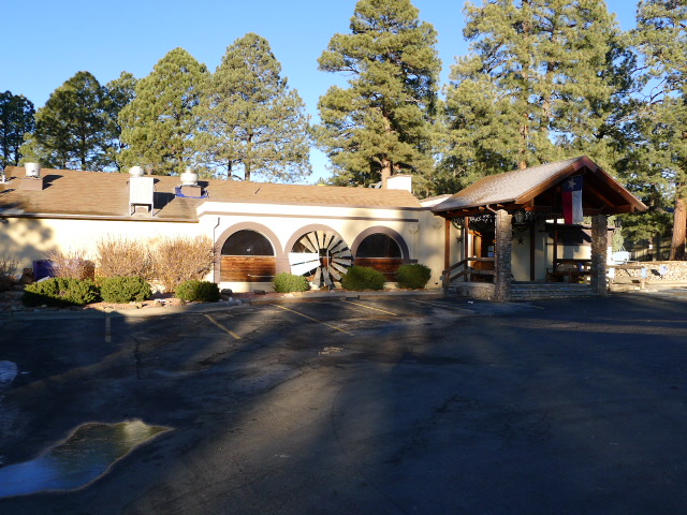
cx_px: 344
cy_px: 258
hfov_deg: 60.0
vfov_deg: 46.8
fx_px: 595
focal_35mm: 30
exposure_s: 1/400
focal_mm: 6.4
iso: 80
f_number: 2.8
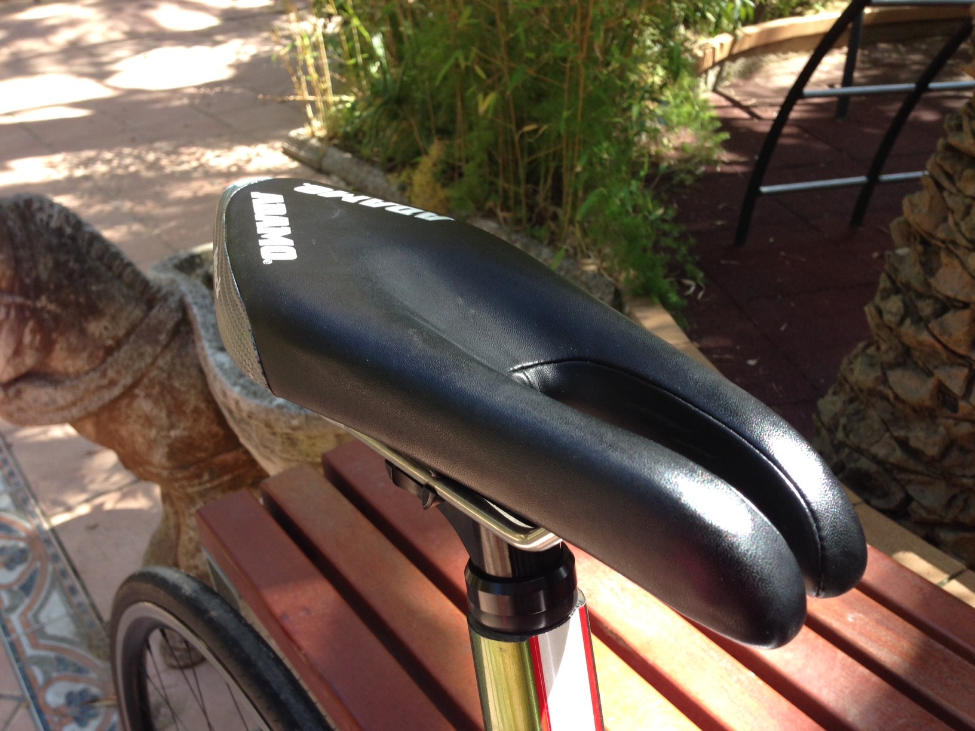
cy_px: 366
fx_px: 929
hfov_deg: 55.4
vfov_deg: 42.9
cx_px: 488
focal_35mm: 33
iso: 50
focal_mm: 4.12
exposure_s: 1/179
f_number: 2.4
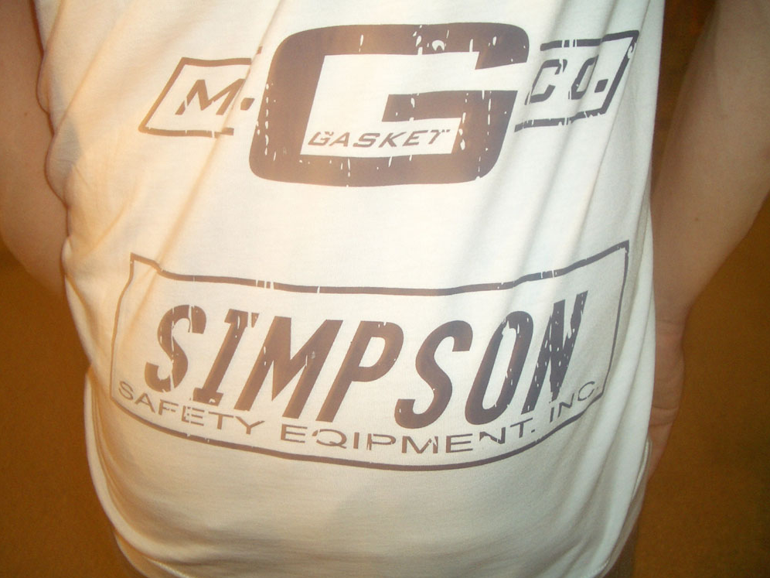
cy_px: 291
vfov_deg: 39.7
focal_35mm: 36
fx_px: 801
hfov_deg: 51.4
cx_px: 376
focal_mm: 5.8
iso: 100
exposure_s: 1/1.67
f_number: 2.6
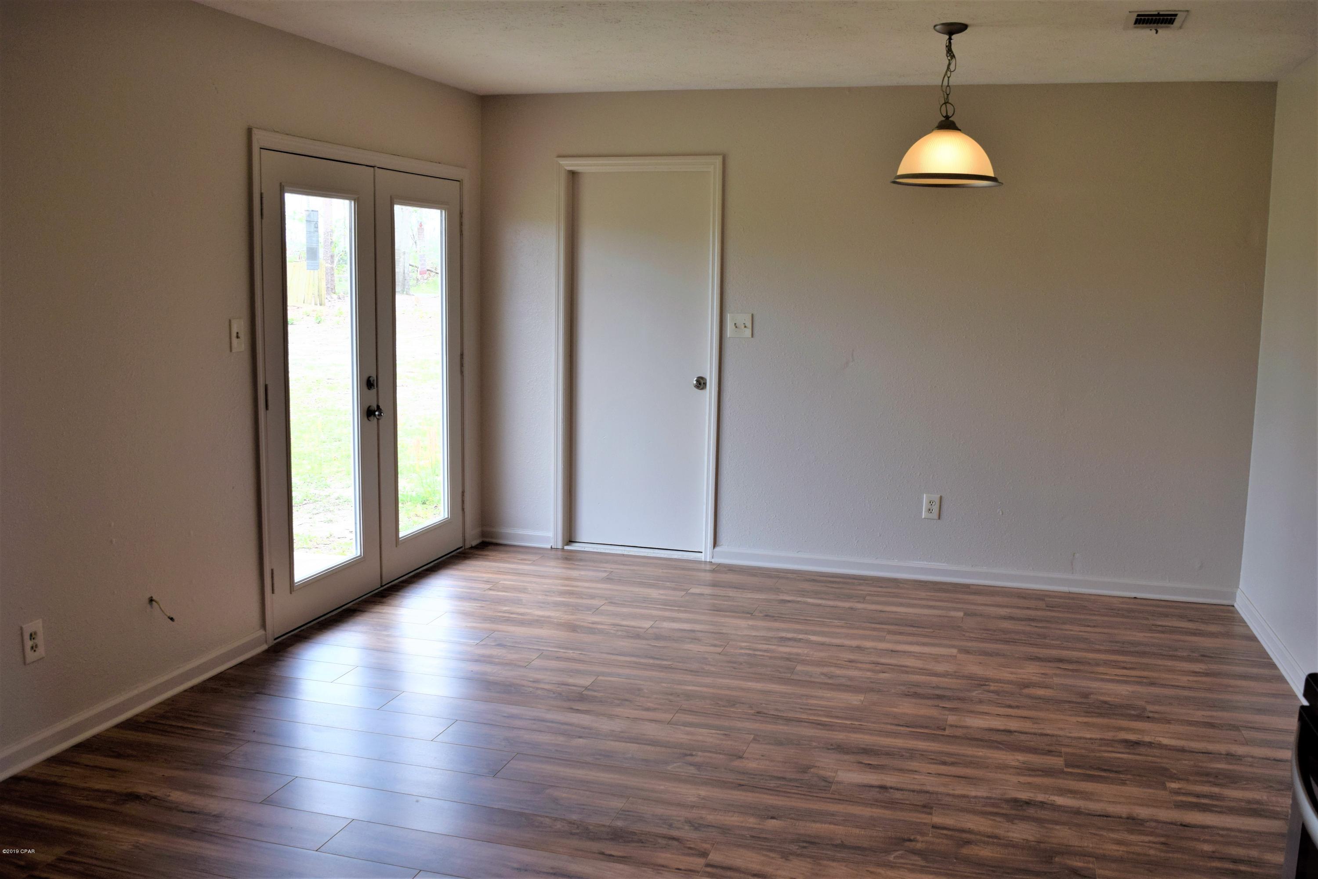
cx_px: 659
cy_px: 440
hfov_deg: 57.2
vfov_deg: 40.0
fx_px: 1208
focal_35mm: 33
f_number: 6.3
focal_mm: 22
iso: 400
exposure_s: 1/160
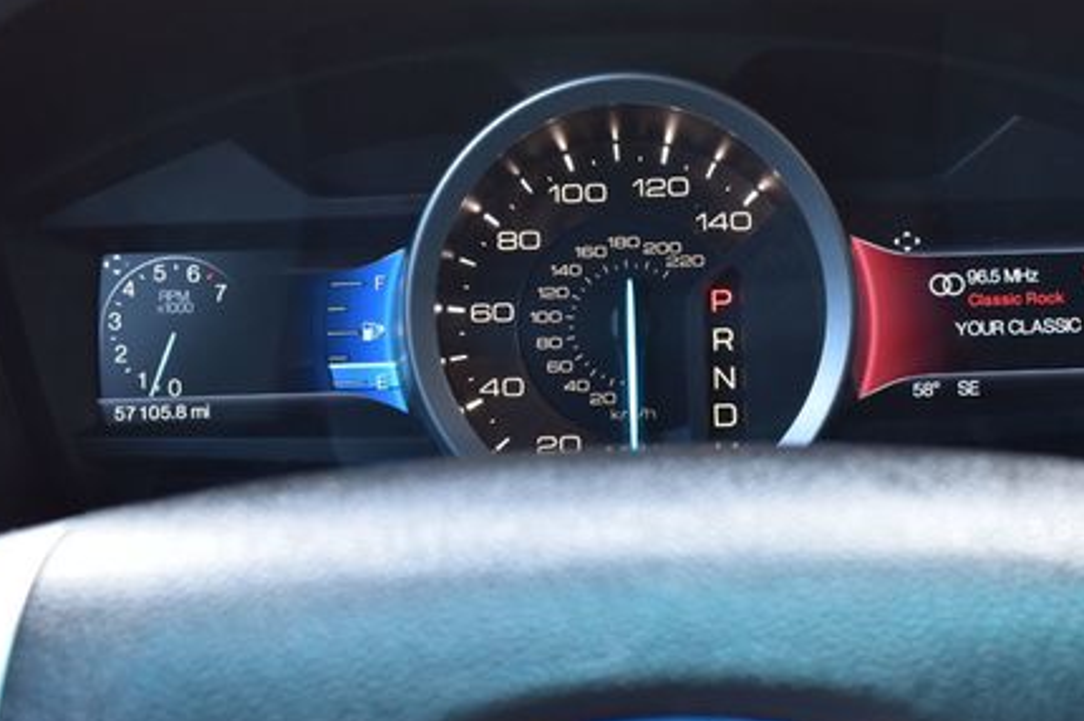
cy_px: 267
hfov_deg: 31.0
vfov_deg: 20.9
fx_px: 1948
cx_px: 650
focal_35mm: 65
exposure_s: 1/30
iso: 400
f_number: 7.1
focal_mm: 29
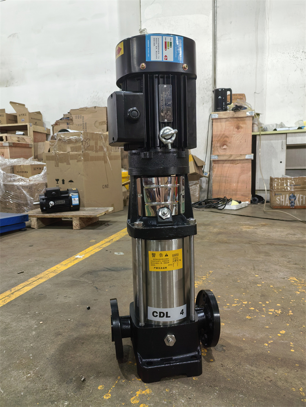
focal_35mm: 27
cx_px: 153
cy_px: 204
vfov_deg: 65.3
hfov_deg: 51.4
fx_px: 318
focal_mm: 5.52
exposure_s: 1/33.3
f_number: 1.9
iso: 160
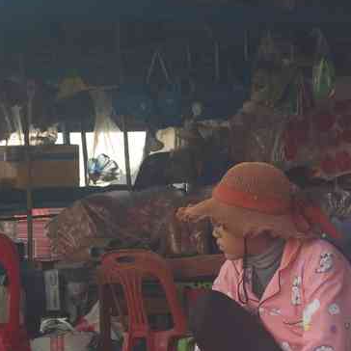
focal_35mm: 192
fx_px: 2204
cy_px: 189
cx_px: -31
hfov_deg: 9.0
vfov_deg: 9.1
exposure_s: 1/100
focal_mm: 55
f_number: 9
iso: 800
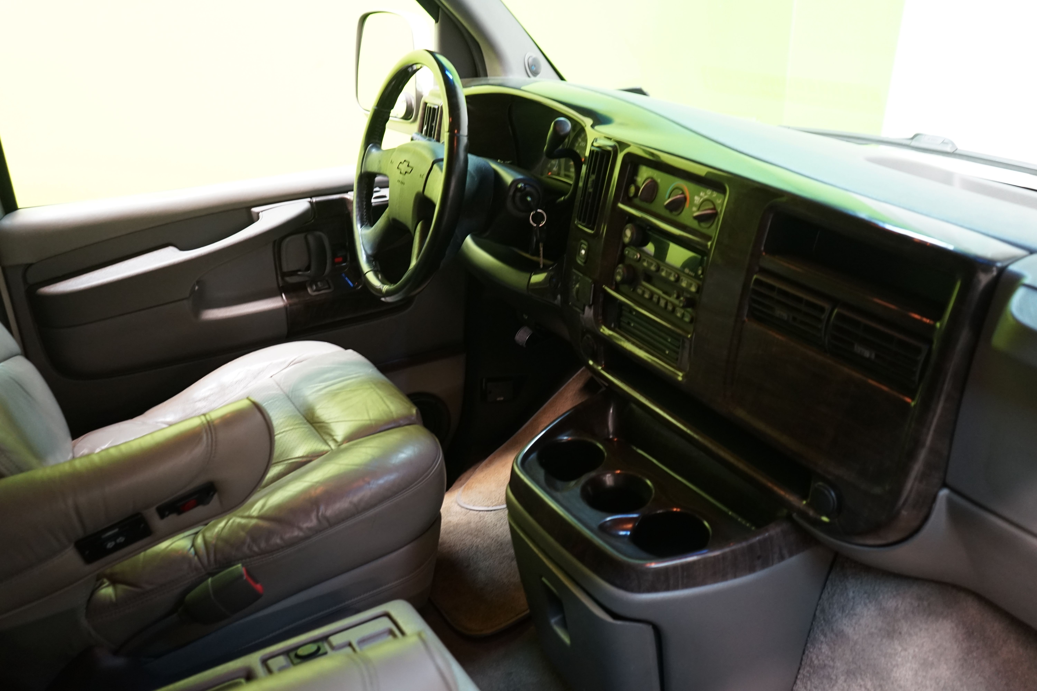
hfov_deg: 61.9
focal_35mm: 30
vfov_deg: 43.6
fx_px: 864
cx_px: 518
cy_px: 346
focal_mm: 30
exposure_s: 1/30
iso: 1600
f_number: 3.5
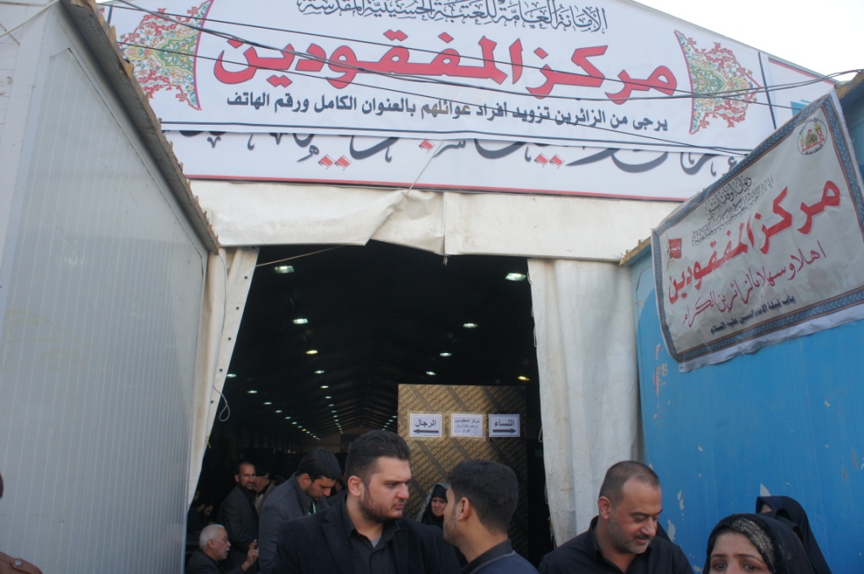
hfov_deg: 67.4
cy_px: 287
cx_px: 432
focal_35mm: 27
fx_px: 647
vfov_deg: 47.9
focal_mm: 18
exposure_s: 1/250
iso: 400
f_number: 6.3
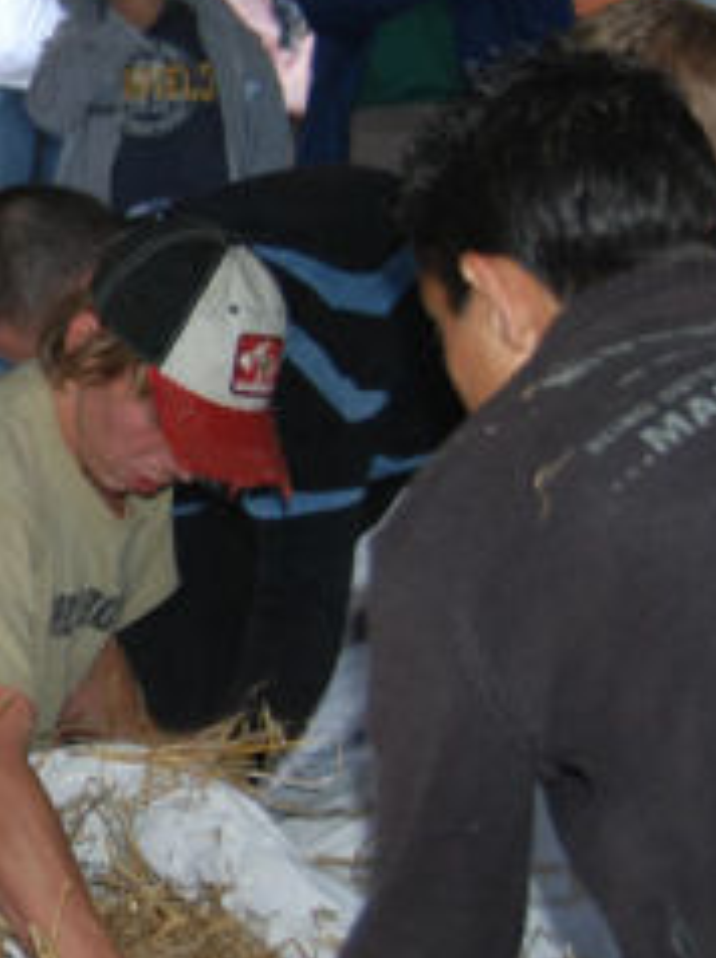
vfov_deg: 19.2
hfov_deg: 13.5
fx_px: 2818
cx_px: -406
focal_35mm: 102
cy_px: 330
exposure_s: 1/60
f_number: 3.5
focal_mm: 28
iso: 100
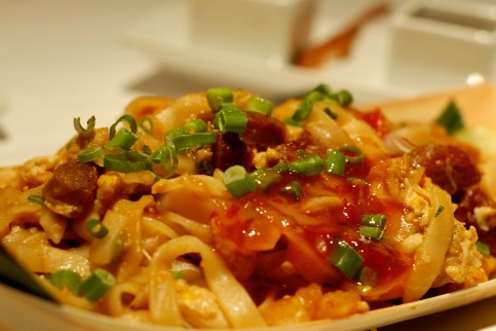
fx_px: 1323
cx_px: 277
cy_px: 192
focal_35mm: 96
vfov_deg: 14.2
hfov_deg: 21.2
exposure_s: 1/25
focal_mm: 50
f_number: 4
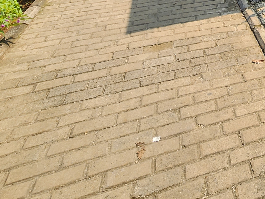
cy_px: -87
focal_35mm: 41
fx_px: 314
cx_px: 328
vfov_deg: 26.8
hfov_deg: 34.9
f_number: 2.2
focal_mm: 2.2
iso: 50
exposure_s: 1/1108
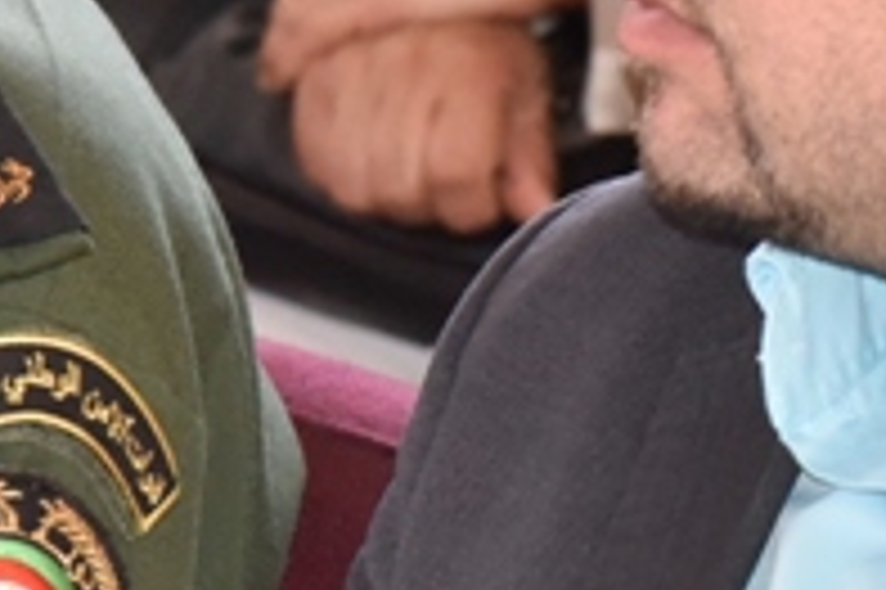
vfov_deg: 2.5
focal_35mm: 546
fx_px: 13426
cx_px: 715
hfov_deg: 3.8
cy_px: 223
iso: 2500
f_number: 6.3
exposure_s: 1/80
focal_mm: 105
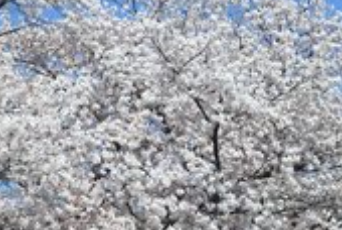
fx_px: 752
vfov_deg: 16.9
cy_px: 234
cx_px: 440
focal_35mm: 79
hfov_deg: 22.9
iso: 100
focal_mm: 4.3
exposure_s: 1/1600
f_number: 3.4
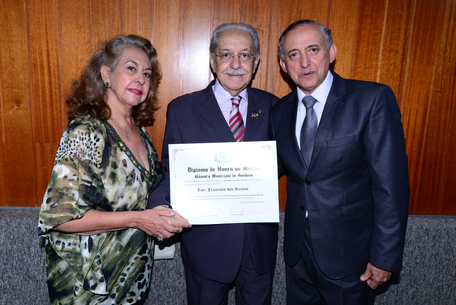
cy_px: 152
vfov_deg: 45.0
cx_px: 228
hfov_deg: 63.6
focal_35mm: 29
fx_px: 367
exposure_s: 1/60
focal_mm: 29
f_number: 8
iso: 1600
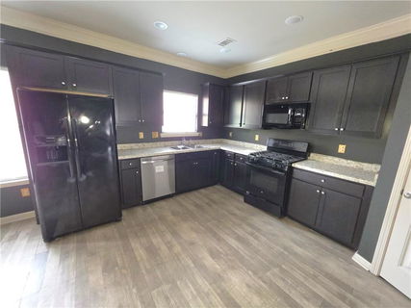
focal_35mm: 13
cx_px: 206
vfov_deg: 89.9
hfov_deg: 106.2
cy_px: 154
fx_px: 154
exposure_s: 1/30
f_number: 1.9
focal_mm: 2.2
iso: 500
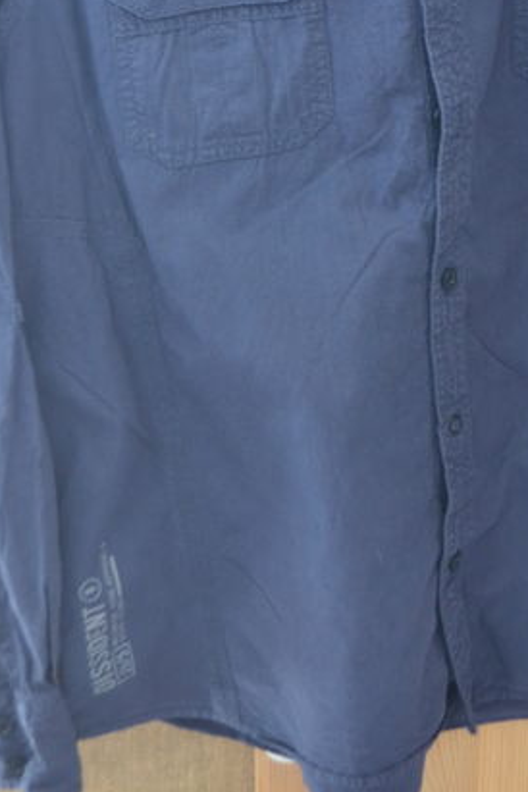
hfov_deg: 18.5
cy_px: 245
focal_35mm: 73
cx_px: 421
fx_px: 1606
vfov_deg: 27.5
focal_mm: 20
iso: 400
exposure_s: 1/15
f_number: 3.8
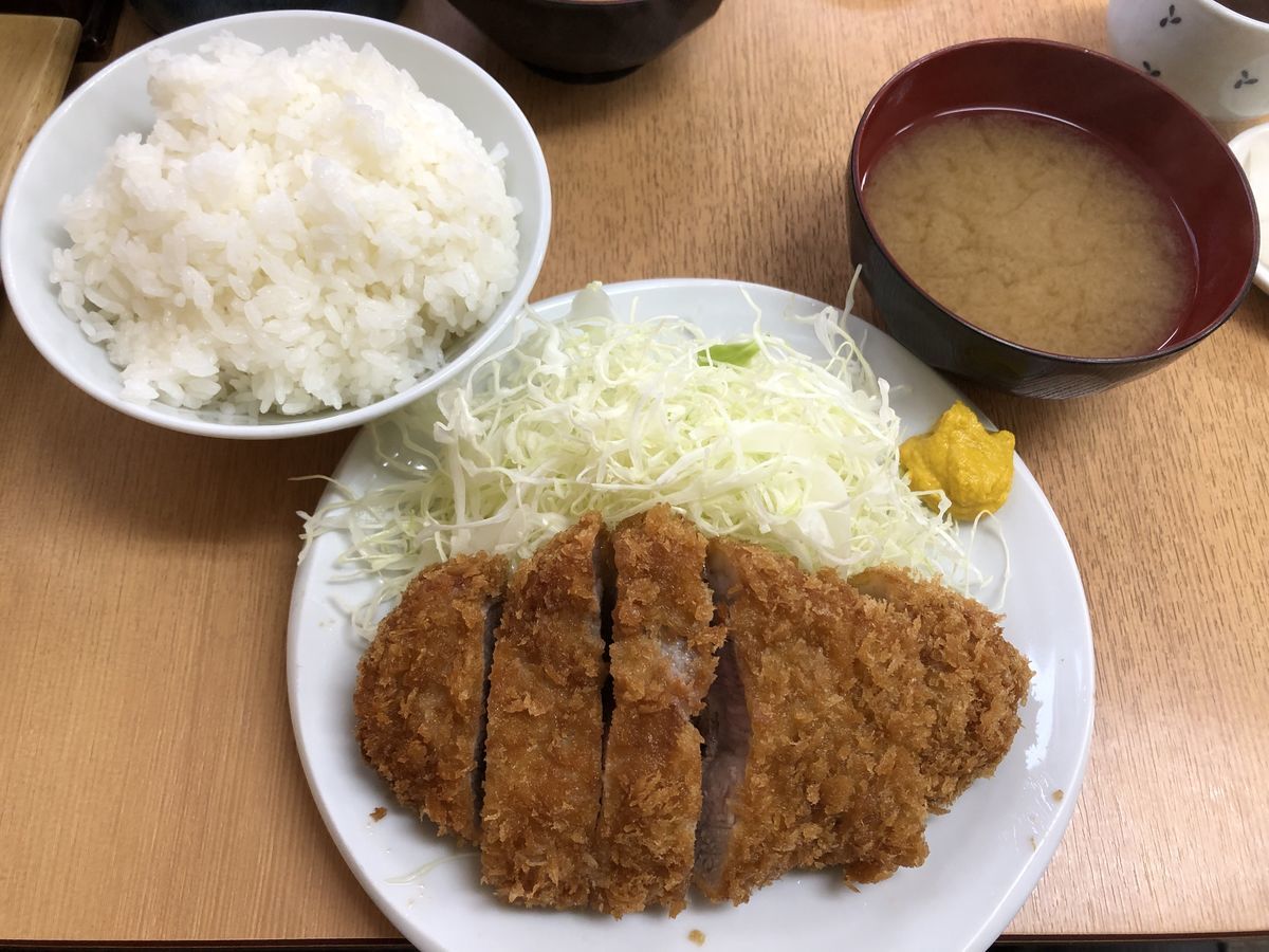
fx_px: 1026
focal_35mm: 28
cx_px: 634
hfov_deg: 63.4
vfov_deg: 49.7
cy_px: 476
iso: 32
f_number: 1.8
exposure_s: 1/25
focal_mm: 3.99
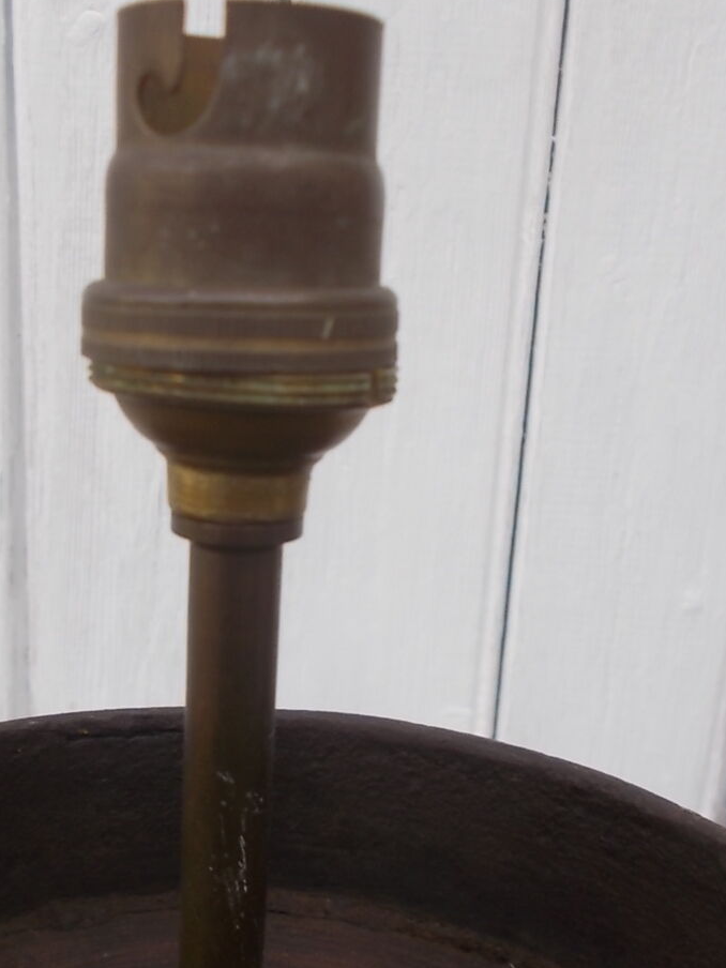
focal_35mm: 46
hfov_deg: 31.3
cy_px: 619
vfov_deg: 40.9
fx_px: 1286
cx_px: 262
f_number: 3.2
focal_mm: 4.6
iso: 80
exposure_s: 1/160
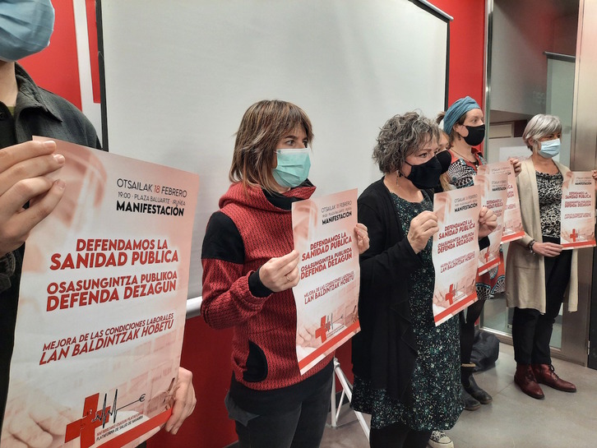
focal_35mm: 25
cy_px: 224
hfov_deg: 69.4
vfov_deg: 54.9
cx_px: 298
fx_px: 431
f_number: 2
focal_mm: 4.6
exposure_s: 1/50
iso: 200
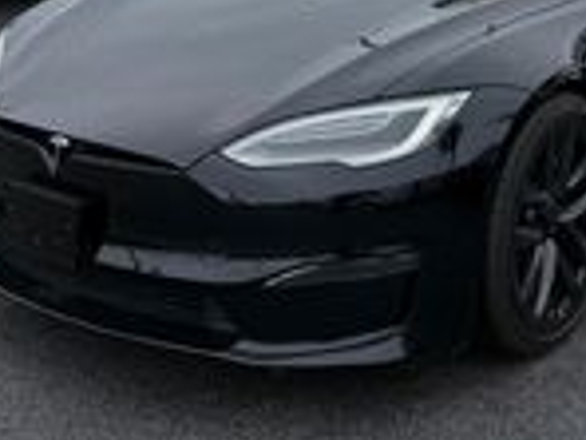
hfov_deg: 29.3
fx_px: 1100
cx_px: 451
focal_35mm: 65
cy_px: -143
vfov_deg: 20.5
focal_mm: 6.76
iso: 80
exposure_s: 1/3953
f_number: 1.78
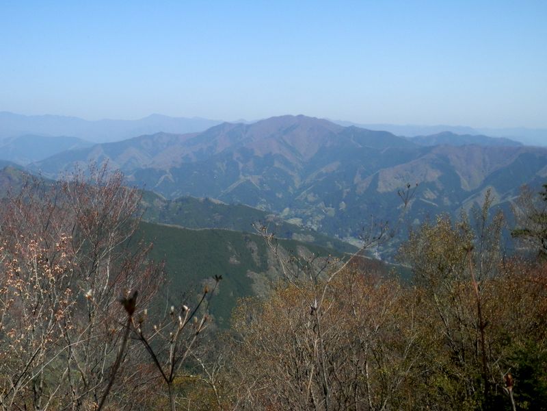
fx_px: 585
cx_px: 274
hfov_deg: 50.1
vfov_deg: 38.7
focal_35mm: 37
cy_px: 206
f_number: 10.1
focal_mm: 6.6
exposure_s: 1/125
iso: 80
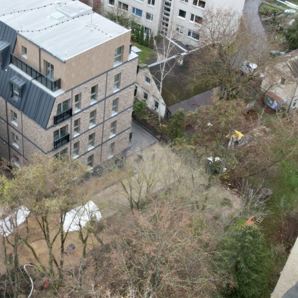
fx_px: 341
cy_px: 152
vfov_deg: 47.2
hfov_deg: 43.3
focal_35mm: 35
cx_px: 31
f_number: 2.8
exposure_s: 1/80
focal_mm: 8.38
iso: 140
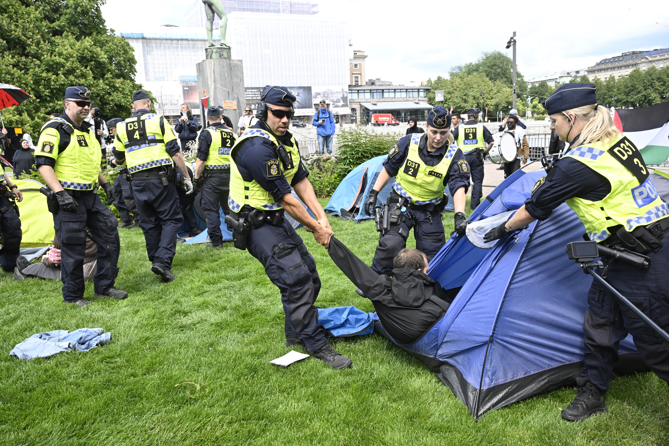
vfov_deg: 43.6
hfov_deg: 61.9
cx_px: 334
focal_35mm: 30
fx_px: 557
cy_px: 223
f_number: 9
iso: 1600
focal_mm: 30
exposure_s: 1/800
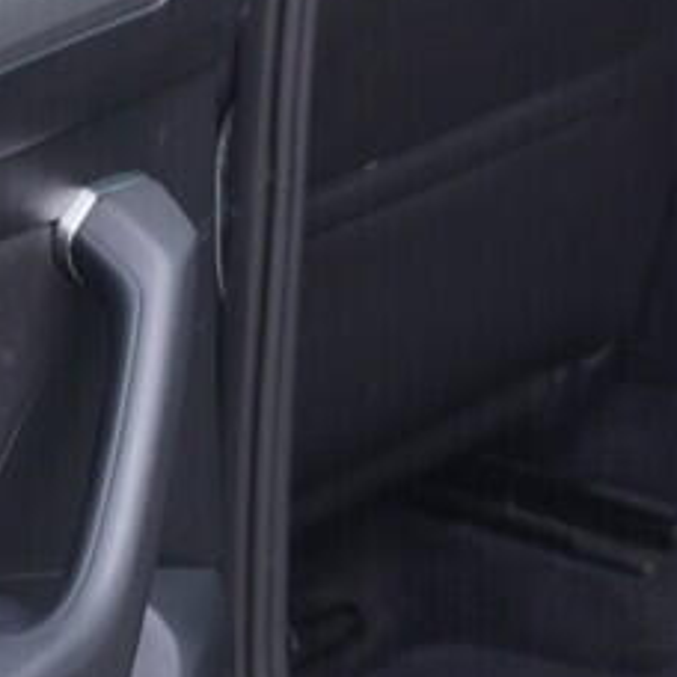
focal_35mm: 193
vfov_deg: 9.0
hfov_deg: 9.0
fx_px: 4270
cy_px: 50
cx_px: 733
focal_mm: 24
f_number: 2.8
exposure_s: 1/40
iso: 200
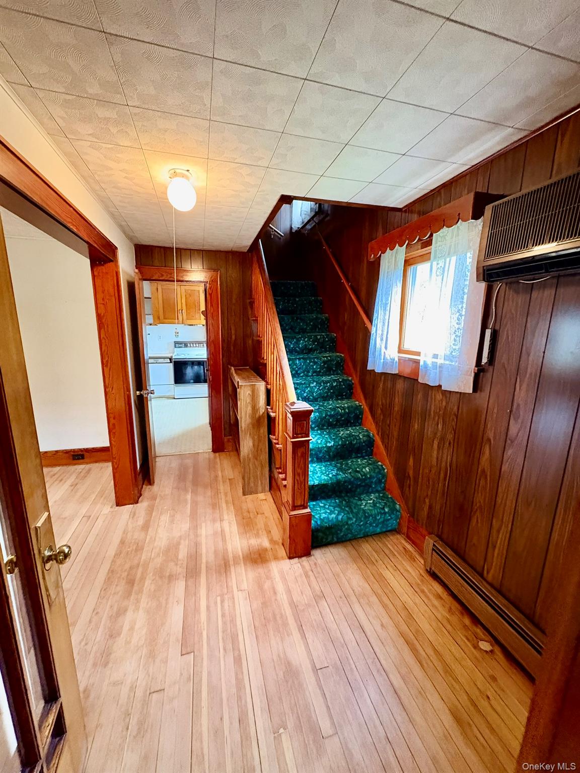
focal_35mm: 14
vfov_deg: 102.1
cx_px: 290
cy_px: 386
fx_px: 313
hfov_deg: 85.7
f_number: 2.2
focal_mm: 2.22
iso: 1000
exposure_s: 1/30
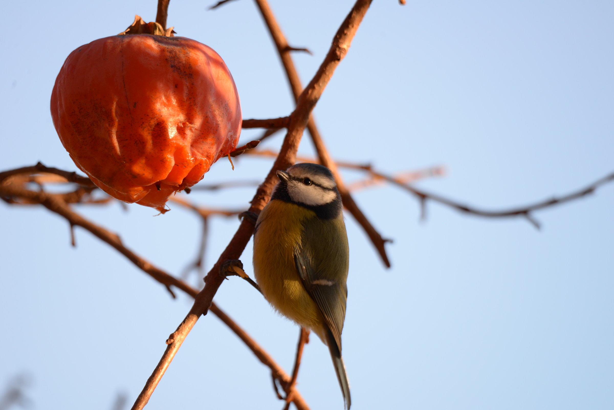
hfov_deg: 3.4
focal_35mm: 600
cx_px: 307
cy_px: 205
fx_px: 10236
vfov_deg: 2.3
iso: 200
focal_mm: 600
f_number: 6.3
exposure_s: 1/160
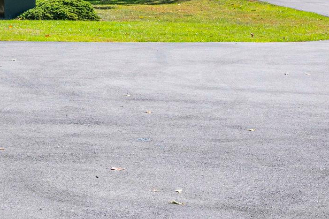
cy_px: -98
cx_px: 17
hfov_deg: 14.2
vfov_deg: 9.4
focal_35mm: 143
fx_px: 1306
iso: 1000
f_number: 11
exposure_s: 1/500
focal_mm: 49
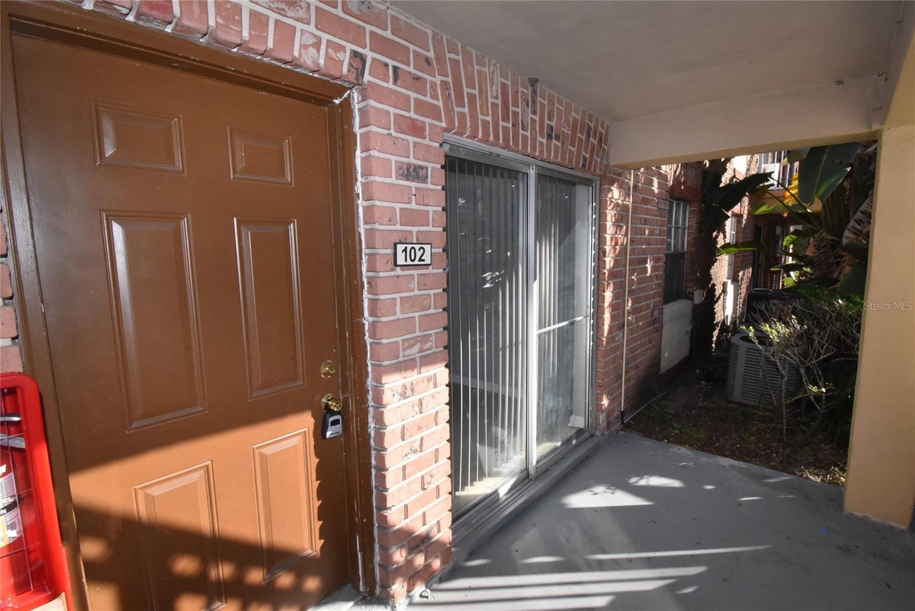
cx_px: 458
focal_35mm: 17
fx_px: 439
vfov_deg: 69.7
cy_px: 306
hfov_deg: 92.4
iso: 1600
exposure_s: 1/200
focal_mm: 11.5
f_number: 22
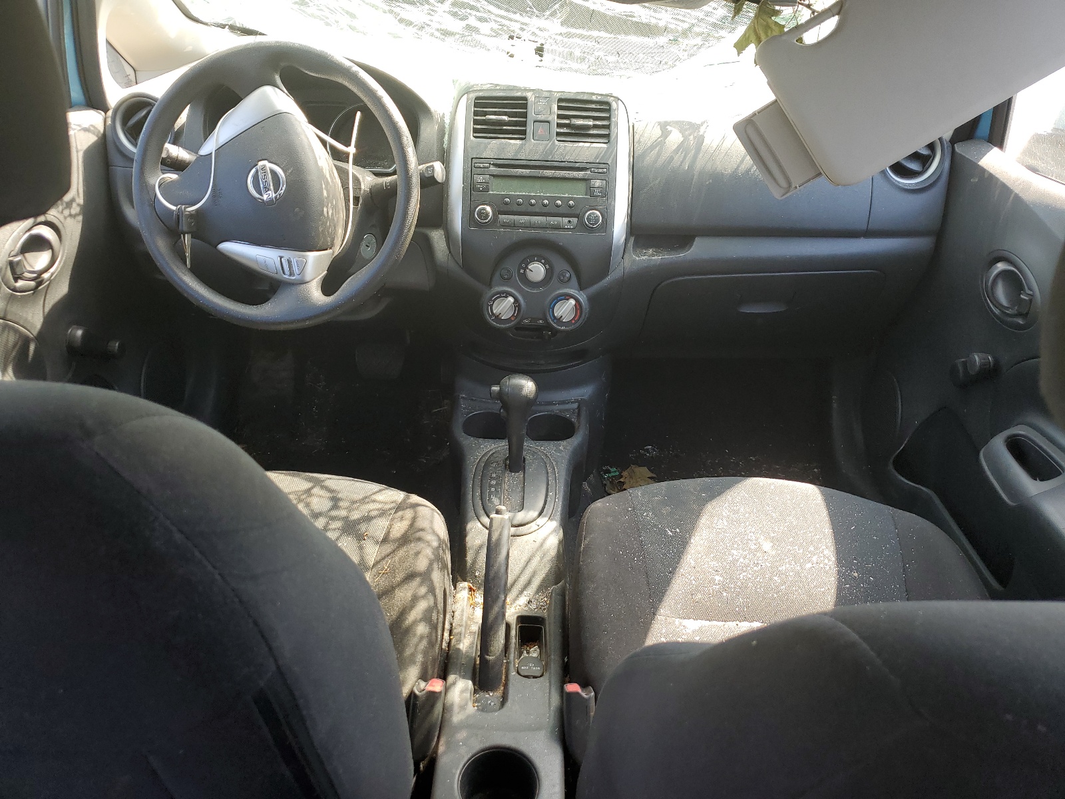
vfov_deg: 53.1
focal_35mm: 26
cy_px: 400
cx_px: 532
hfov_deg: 67.3
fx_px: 800
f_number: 1.5
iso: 50
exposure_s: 1/196
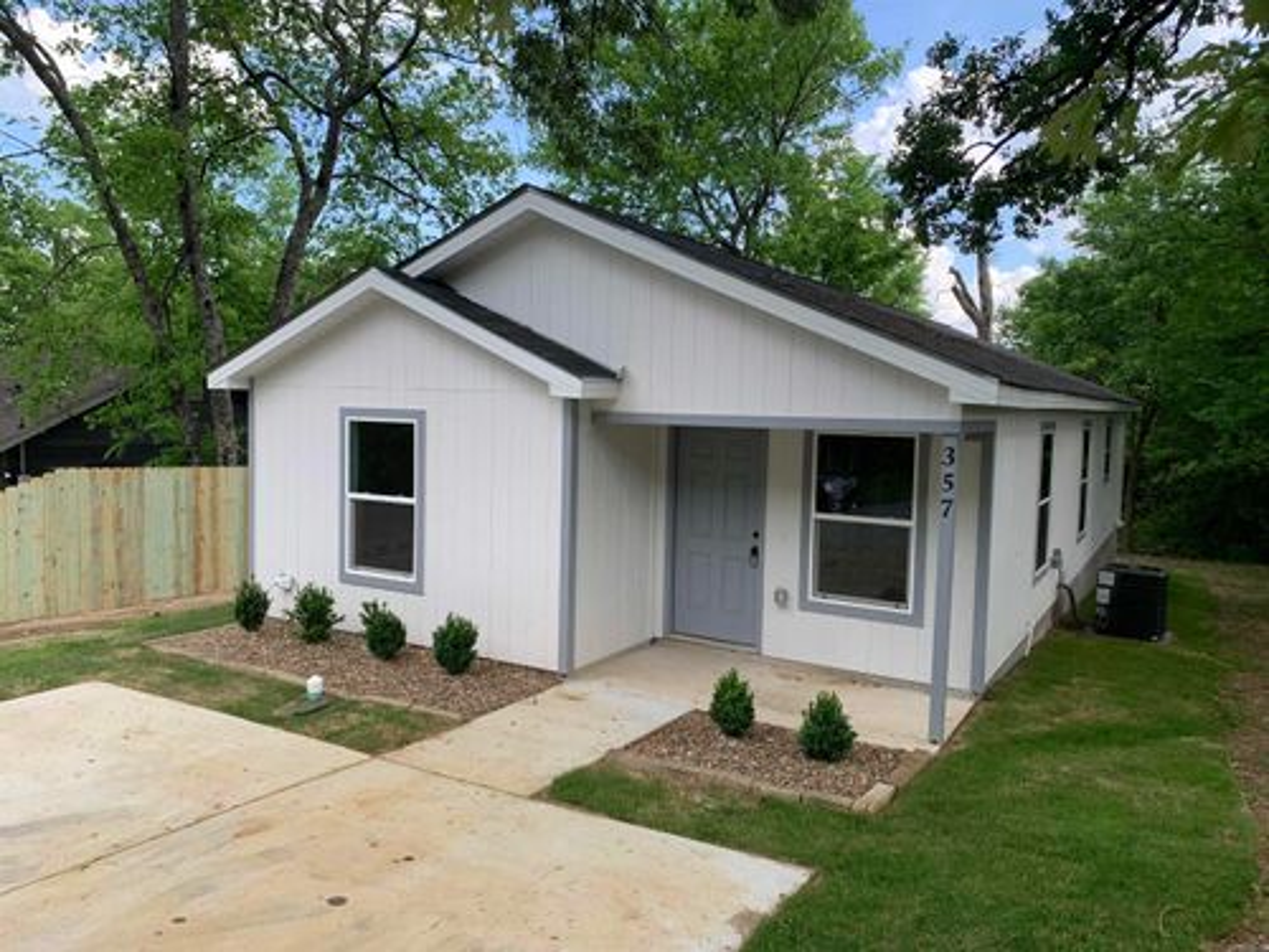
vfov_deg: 53.1
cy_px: 476
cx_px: 634
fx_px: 953
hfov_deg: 67.3
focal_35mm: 26
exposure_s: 1/490
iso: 25
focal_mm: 4.25
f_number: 1.8
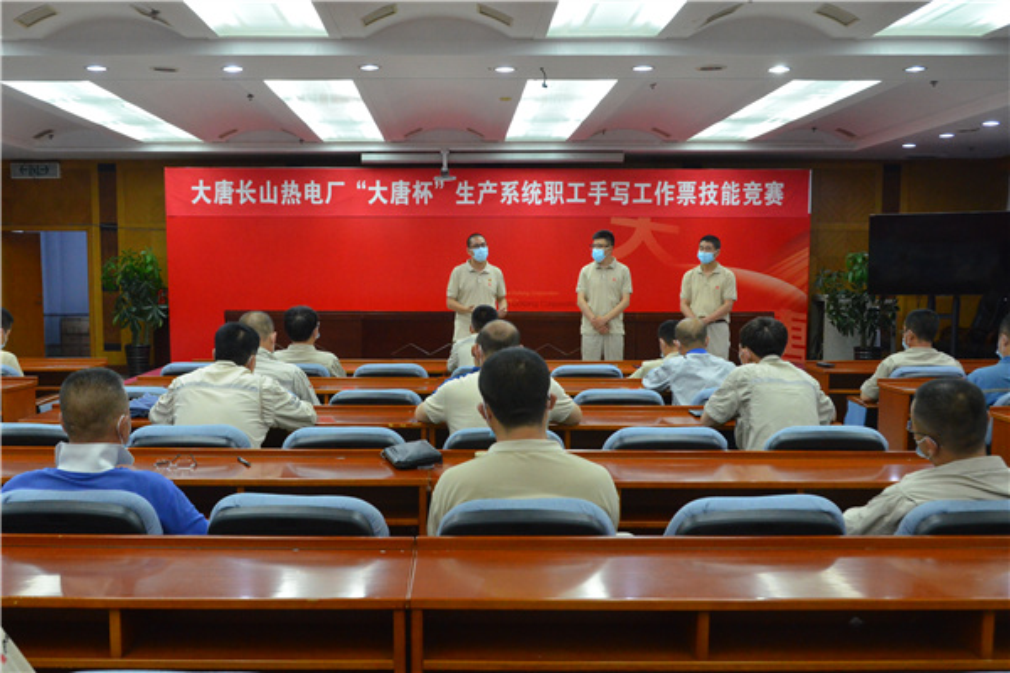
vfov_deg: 40.0
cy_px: 336
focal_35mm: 33
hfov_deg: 57.2
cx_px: 505
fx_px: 926
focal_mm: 22
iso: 2000
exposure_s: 1/125
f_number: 5.6
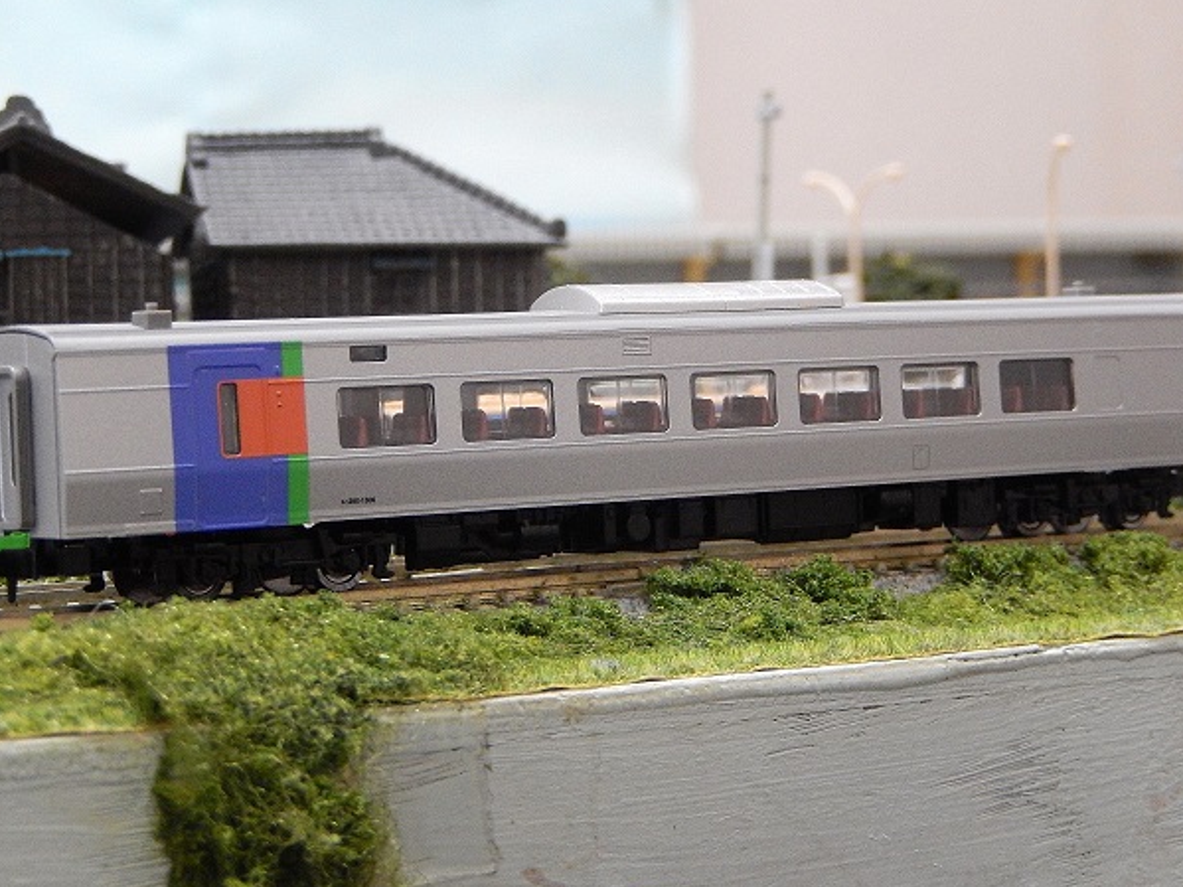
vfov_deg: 13.3
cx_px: 592
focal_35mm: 111
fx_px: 3793
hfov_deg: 17.7
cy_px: 408
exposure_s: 1/15
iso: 800
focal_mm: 17
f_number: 5.2
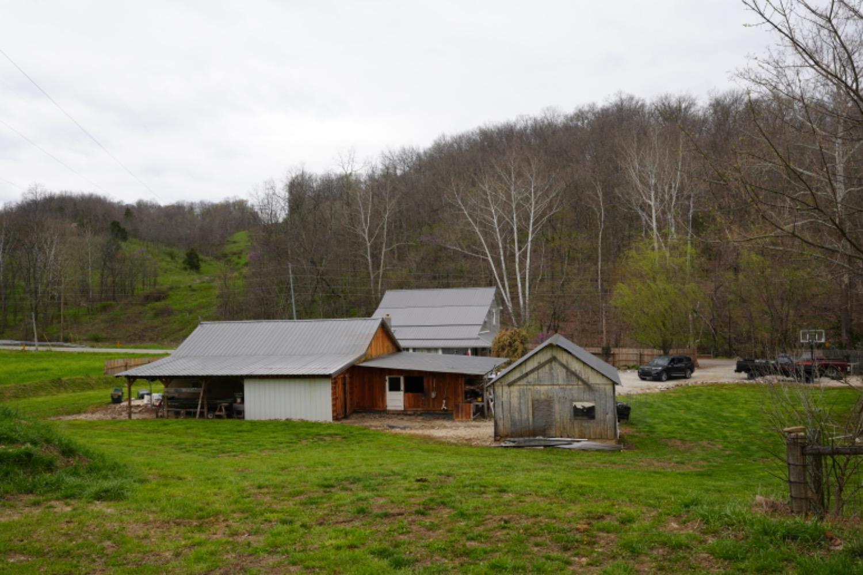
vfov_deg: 43.6
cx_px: 432
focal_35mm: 30
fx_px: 719
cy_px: 288
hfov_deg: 61.9
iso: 100
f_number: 5
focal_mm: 20
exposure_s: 1/200
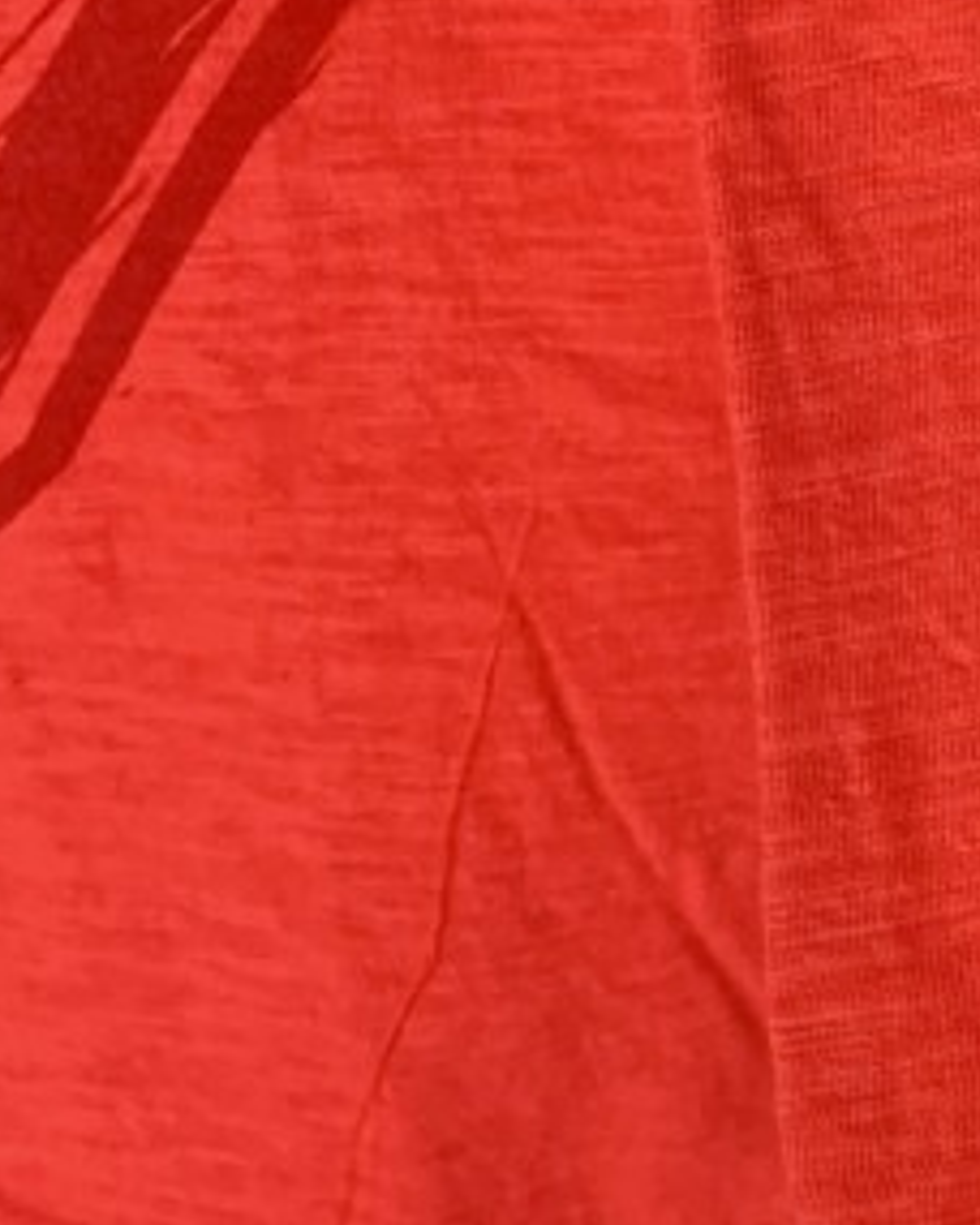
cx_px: 1156
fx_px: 3879
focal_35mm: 107
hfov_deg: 14.0
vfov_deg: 17.5
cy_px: -4
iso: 100
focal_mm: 4.25
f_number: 1.8
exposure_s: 1/60
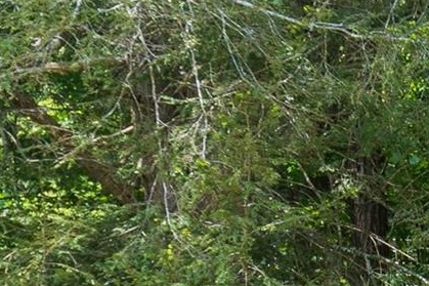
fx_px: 2096
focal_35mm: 176
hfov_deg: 10.3
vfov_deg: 7.6
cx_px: 989
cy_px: 457
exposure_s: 1/125
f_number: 5.6
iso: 100
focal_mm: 24
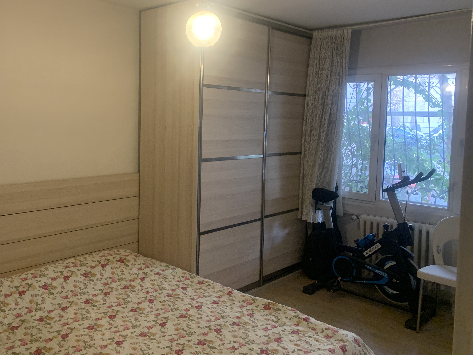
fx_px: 437
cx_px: 193
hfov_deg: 56.4
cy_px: 154
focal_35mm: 32
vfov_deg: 44.1
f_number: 1.8
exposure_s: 1/50
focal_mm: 4.25
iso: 400
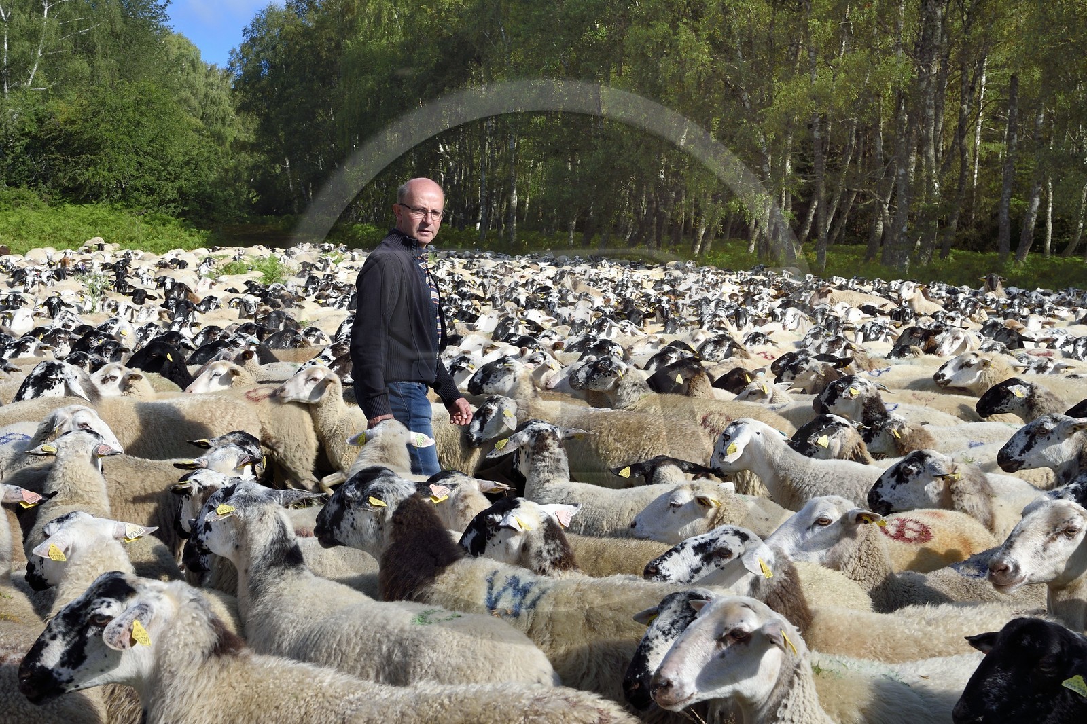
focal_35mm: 48
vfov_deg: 28.1
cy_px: 362
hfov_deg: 41.1
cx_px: 544
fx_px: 1449
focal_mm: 48
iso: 400
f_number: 13
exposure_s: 1/400
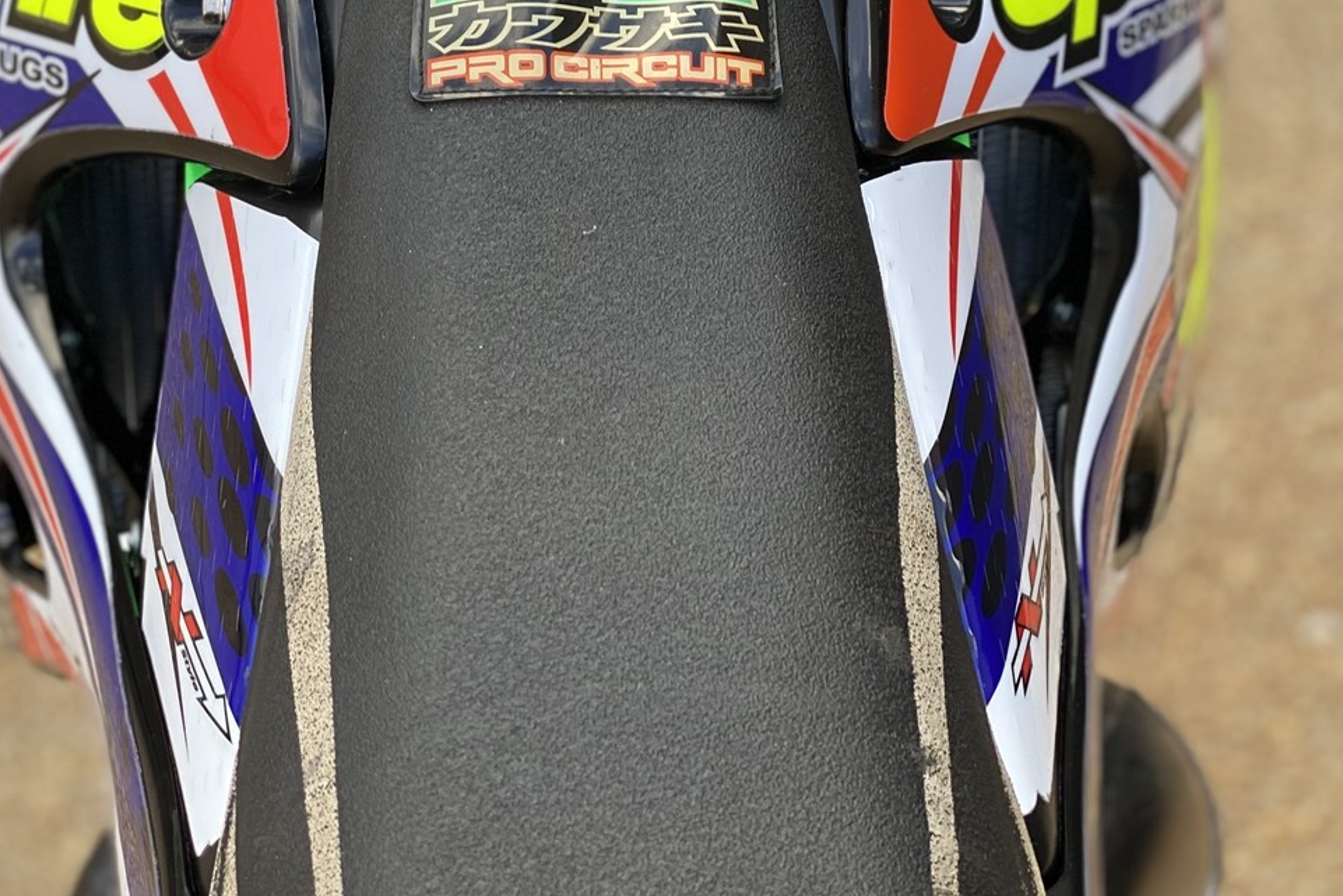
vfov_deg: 14.7
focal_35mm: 90
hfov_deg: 22.6
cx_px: 574
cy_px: -165
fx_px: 3358
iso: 25
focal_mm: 6
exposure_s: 1/122
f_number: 2
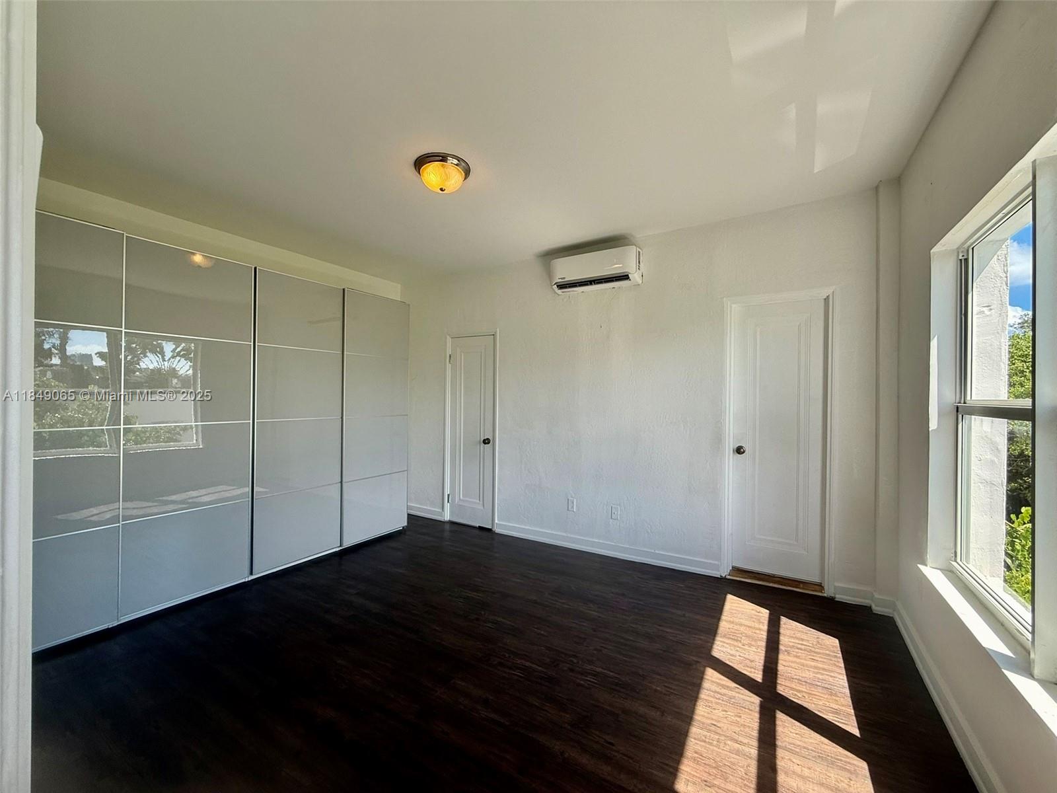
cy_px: 396
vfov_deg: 85.7
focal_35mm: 14
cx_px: 528
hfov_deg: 102.1
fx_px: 427
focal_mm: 2.22
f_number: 2.2
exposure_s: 1/195
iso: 50
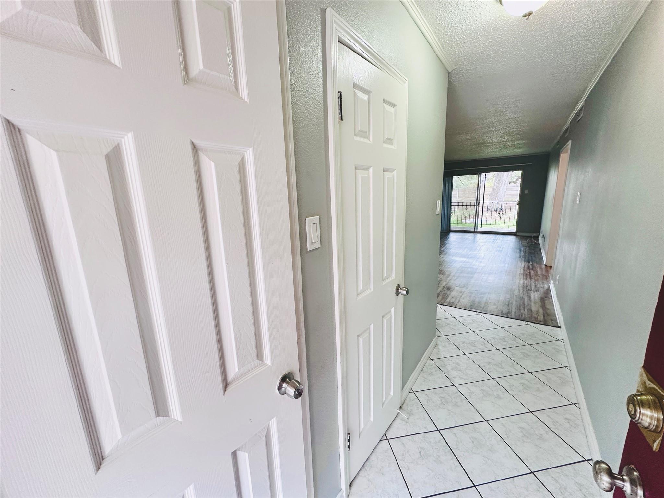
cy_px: 249
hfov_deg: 102.1
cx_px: 332
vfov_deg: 85.7
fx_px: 269
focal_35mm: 14
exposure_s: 1/60
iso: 160
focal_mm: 2.22
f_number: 2.2
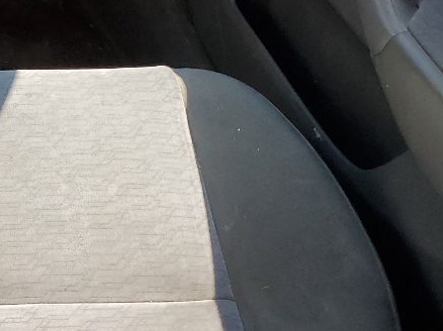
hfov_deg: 16.9
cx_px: -363
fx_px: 1215
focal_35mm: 95
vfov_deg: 15.4
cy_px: 28
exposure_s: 1/526
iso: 50
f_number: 1.5
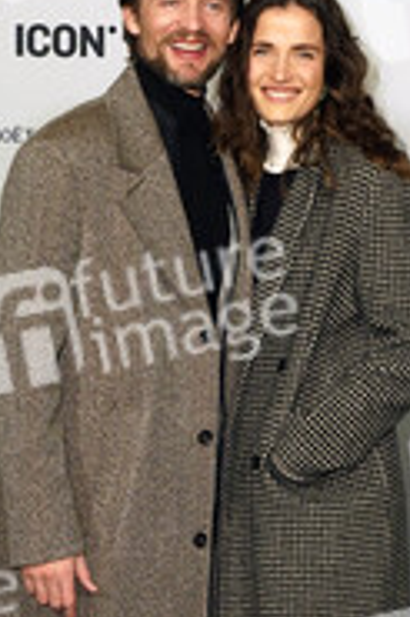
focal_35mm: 91
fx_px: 1557
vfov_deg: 22.1
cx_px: 223
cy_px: 484
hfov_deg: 15.0
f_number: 5.6
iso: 1600
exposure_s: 1/160
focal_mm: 42
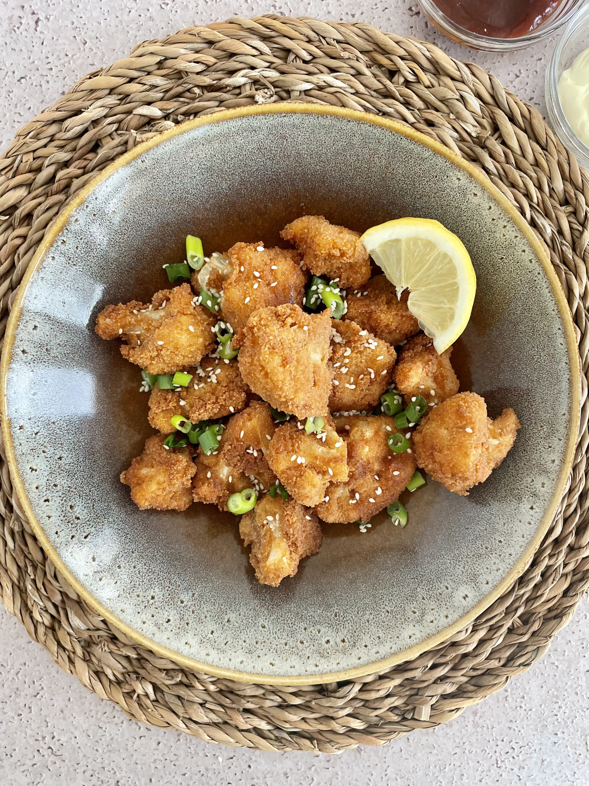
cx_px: 294
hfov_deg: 53.1
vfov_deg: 67.3
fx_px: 590
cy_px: 393
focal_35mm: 26
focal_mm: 4.2
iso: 125
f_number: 1.6
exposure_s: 1/116
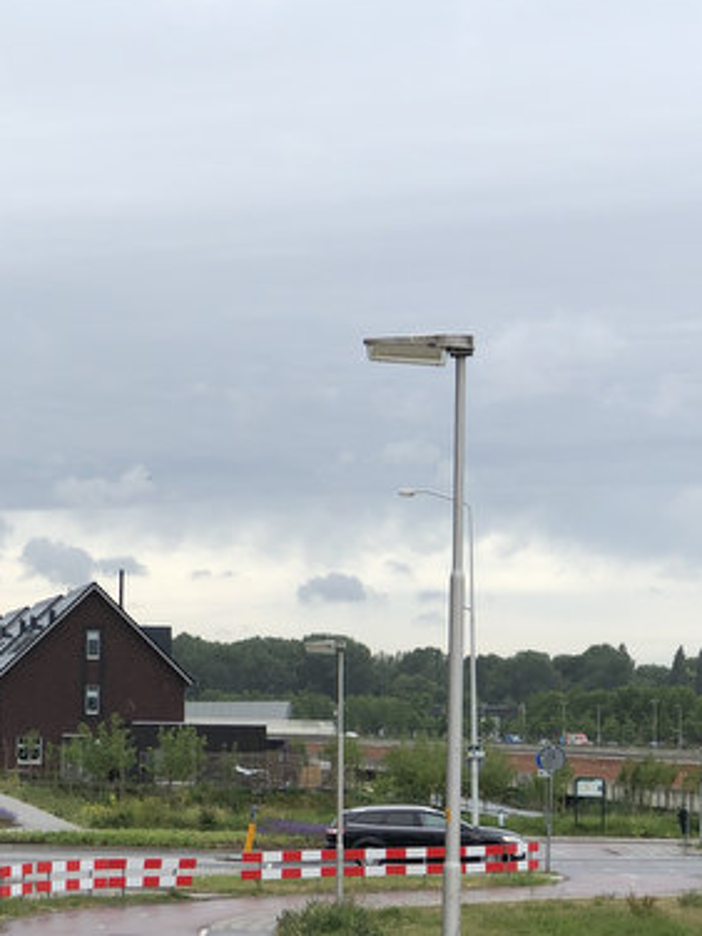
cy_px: 617
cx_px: -12
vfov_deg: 18.5
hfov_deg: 13.7
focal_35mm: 106
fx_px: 2866
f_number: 2.8
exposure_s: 1/674
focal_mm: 6.6
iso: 20
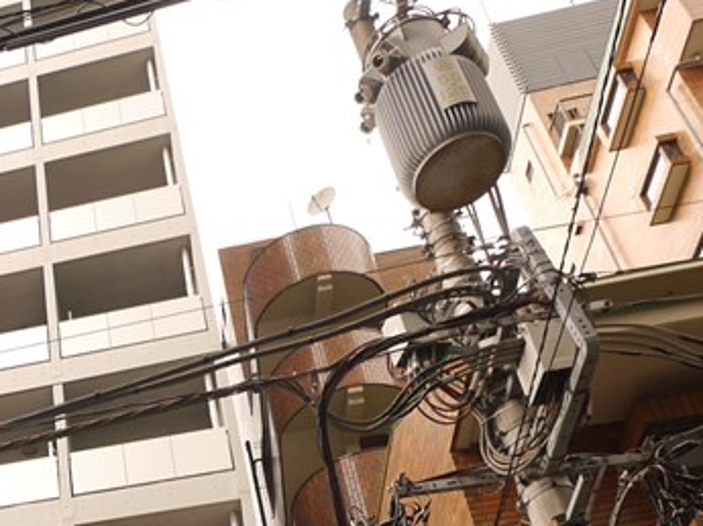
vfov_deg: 24.1
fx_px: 1055
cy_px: 707
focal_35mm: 52
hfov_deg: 31.4
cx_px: -122
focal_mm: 7
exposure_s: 1/100
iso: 160
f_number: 4
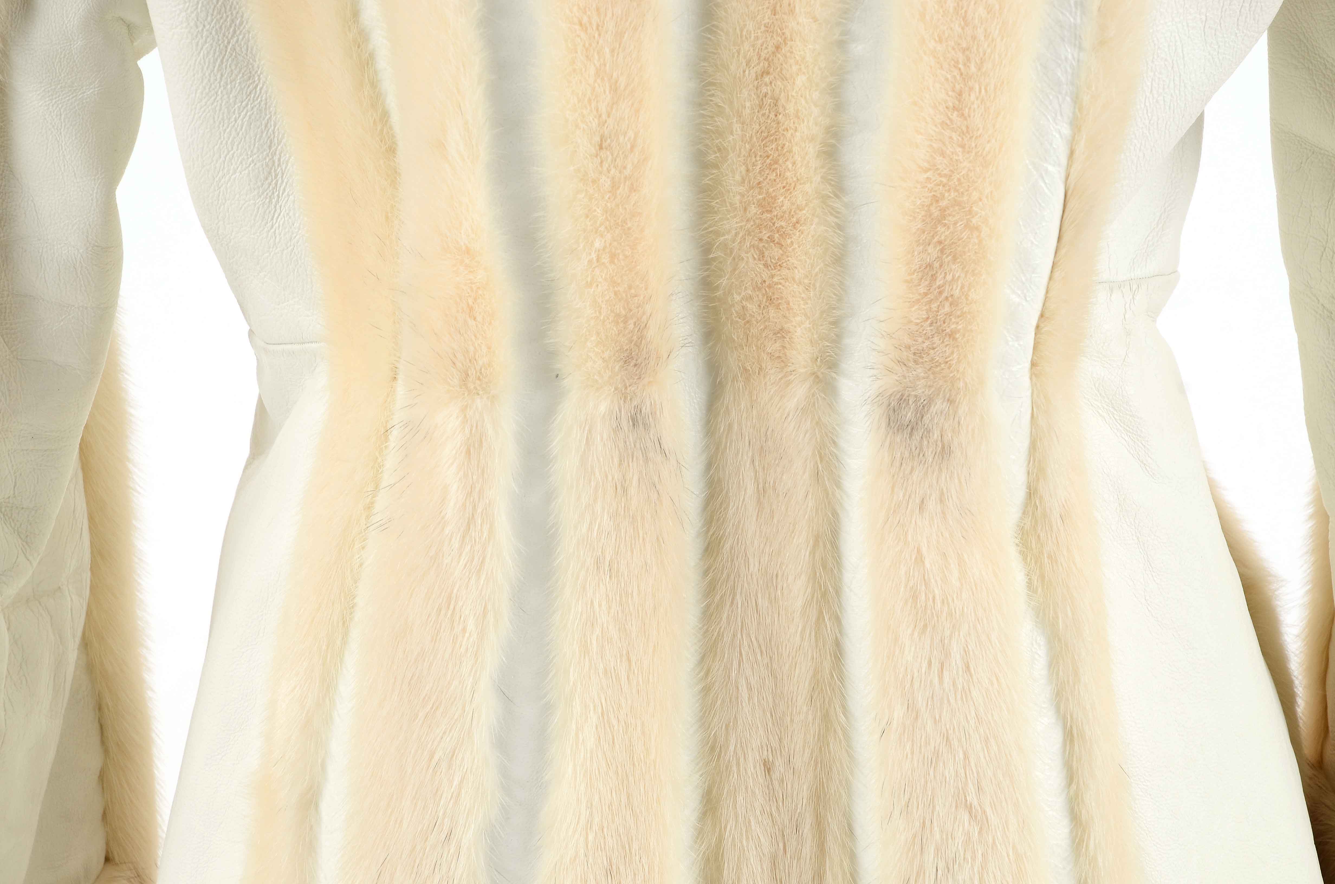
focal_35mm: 158
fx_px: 5829
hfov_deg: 13.1
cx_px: 668
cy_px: 442
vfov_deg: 8.7
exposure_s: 1/60
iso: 160
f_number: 10
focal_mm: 105
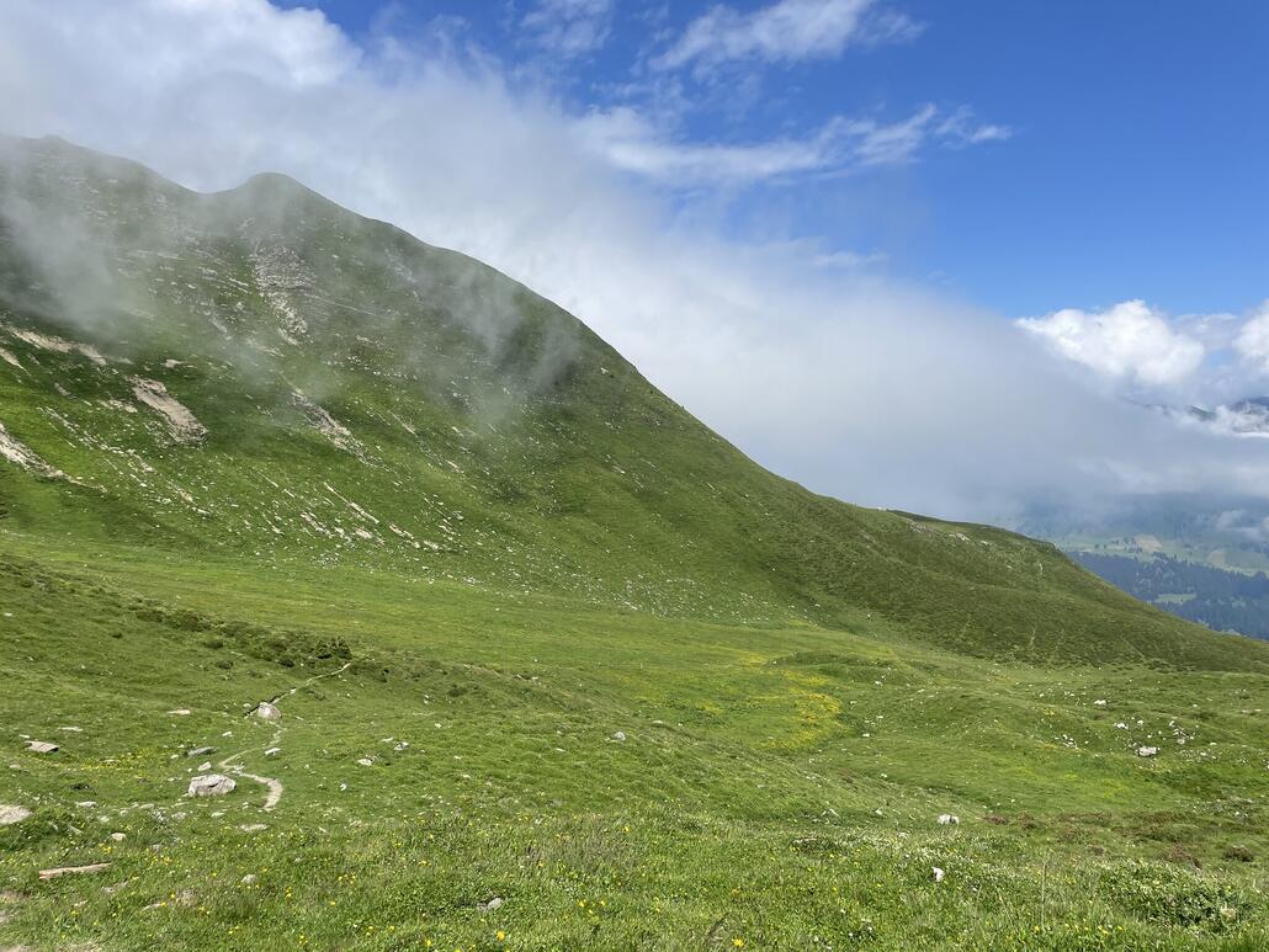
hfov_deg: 67.3
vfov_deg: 53.1
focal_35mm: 26
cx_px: 634
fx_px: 953
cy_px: 476
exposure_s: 1/4292
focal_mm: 4.2
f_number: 1.6
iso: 32
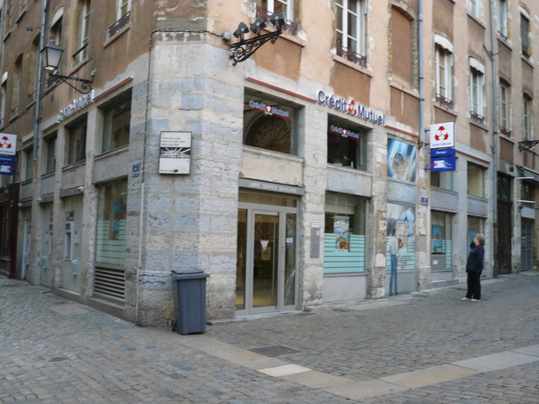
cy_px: 202
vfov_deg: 39.7
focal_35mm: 36
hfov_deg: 51.4
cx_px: 270
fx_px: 561
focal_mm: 6
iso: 100
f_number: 2.8
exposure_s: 1/50
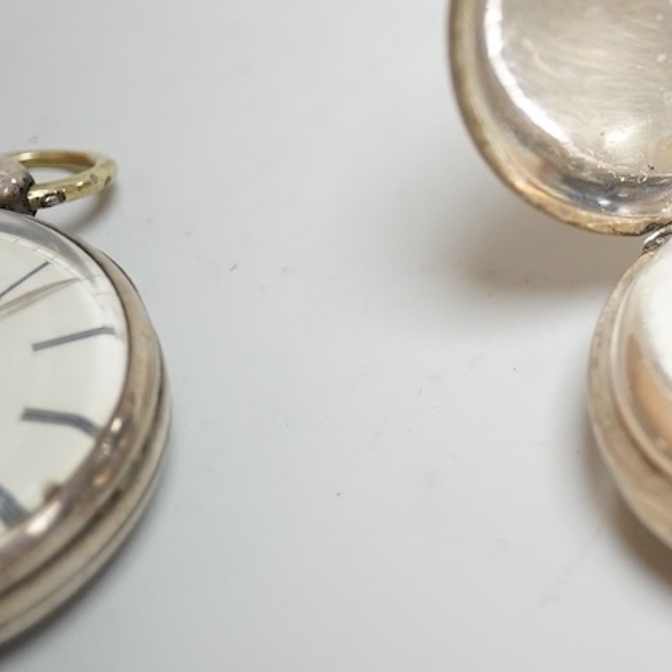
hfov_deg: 16.4
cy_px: 186
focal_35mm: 102
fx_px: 2240
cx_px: 791
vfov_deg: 17.0
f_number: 5
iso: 2500
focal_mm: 30
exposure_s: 1/320
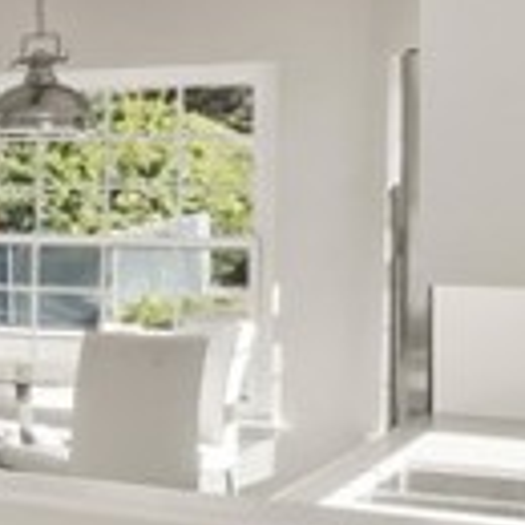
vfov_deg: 18.4
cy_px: 164
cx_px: -1179
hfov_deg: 10.4
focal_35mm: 94
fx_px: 1613
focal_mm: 14
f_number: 14
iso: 640
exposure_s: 1/50
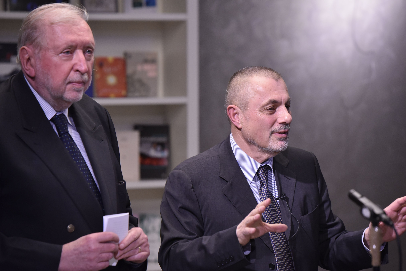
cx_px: 202
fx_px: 2052
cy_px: 135
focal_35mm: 182
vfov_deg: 7.5
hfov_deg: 11.3
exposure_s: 1/200
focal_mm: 180
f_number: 4.5
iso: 2500
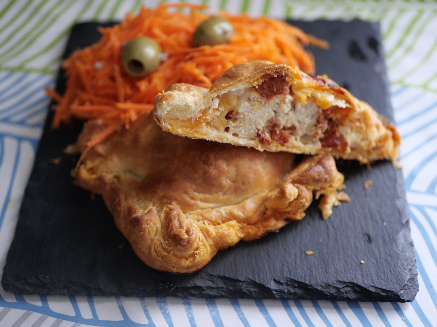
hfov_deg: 38.2
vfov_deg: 29.1
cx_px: 218
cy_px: 164
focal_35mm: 50
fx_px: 631
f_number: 1.7
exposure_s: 1/60
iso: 250
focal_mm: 25
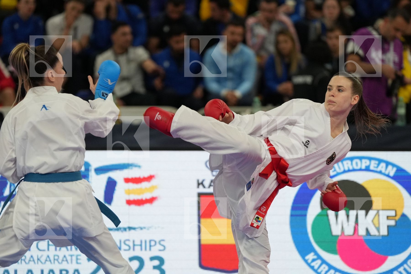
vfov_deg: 4.6
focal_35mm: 300
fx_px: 3425
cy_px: 137
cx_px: 206
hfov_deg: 6.9
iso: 2000
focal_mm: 200
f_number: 2.8
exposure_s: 1/1000
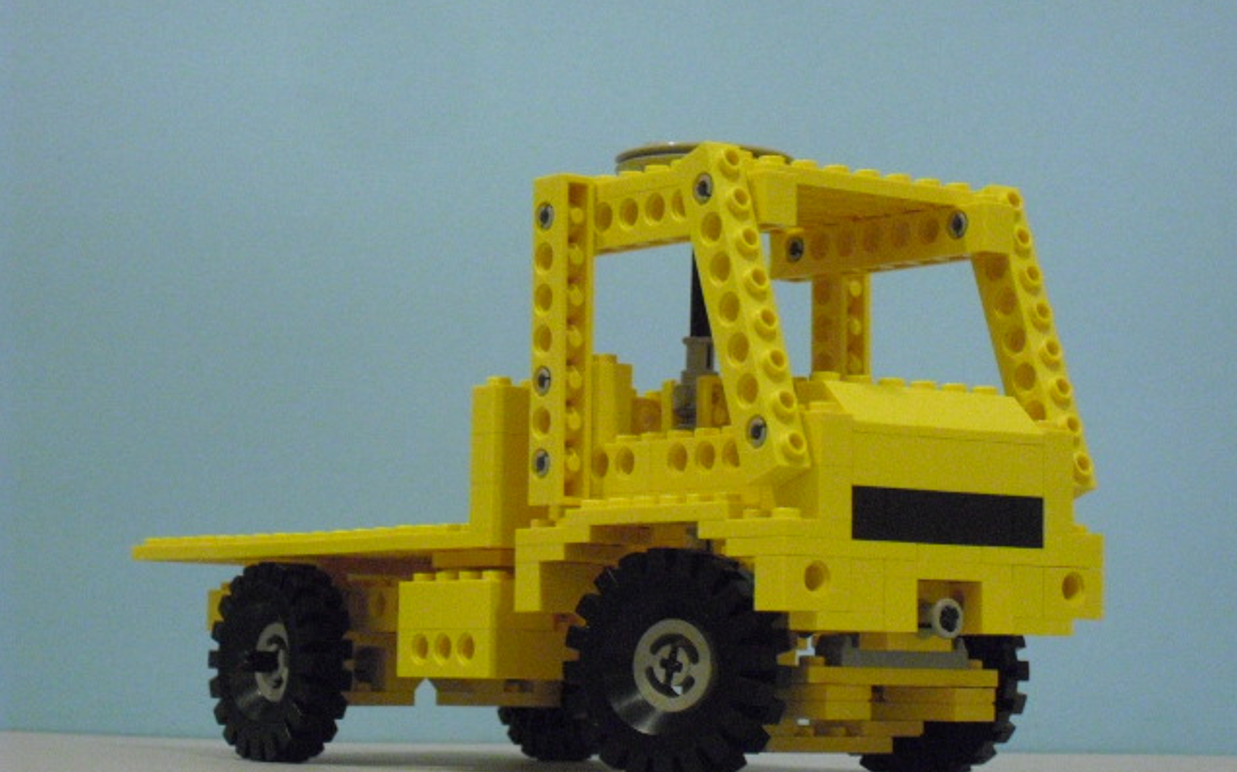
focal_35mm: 95
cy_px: 412
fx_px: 3202
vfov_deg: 13.8
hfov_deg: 21.9
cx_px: 618
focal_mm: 15.7
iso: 800
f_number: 5.1
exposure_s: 1/20
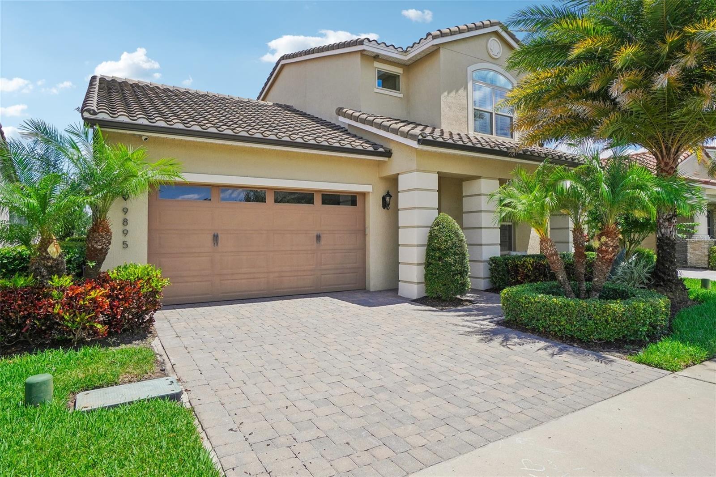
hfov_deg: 85.4
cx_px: 358
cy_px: 238
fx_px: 388
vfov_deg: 63.2
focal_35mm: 20
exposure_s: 1/800
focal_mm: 13
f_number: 8
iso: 400
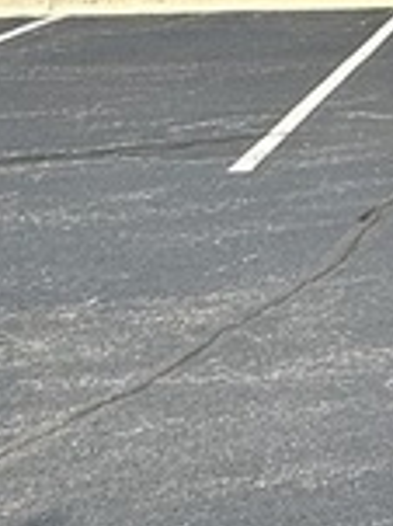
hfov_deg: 13.0
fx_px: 1516
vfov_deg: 19.6
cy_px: 164
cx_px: 755
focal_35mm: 100
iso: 40
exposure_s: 1/1473
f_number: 2.2
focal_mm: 2.22
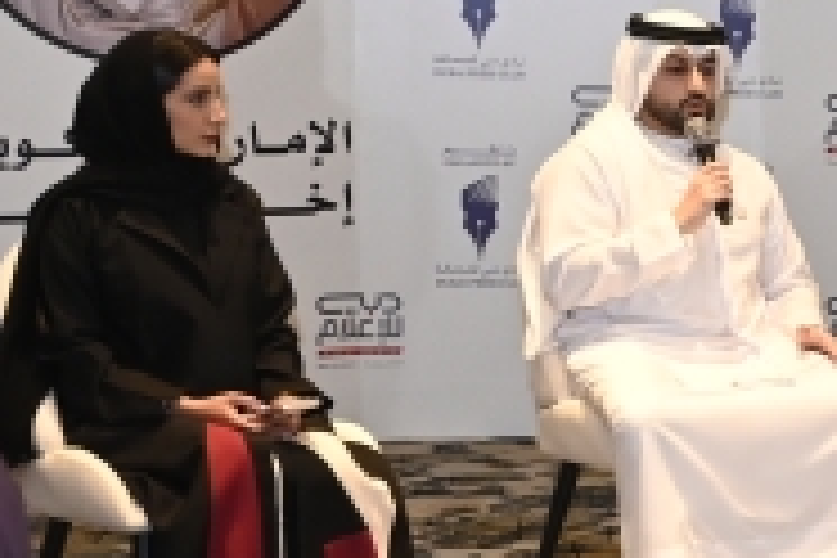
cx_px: 1881
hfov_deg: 11.4
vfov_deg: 8.8
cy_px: 369
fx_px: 3603
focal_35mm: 155
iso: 2000
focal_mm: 24
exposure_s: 1/125
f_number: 4
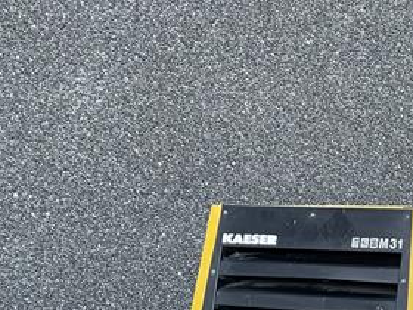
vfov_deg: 8.1
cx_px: 317
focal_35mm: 183
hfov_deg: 10.8
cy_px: 295
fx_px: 2183
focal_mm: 7.5
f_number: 2.2
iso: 125
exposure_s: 1/99
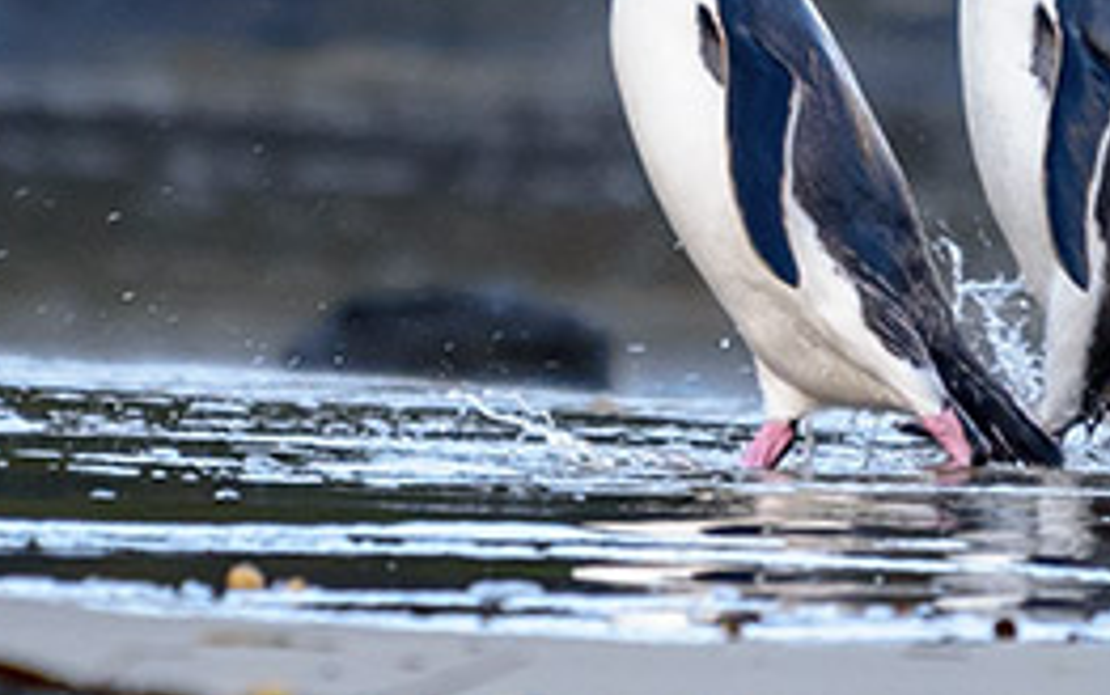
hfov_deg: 1.7
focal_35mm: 1243
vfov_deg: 1.1
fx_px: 37618
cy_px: 195
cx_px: 517
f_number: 5.6
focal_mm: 400
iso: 1400
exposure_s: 1/320
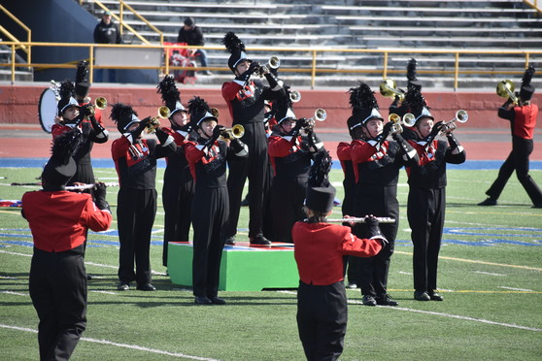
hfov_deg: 6.2
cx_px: 271
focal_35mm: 330
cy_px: 180
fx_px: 4968
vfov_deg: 4.2
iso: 400
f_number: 5.6
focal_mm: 220
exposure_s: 1/1000
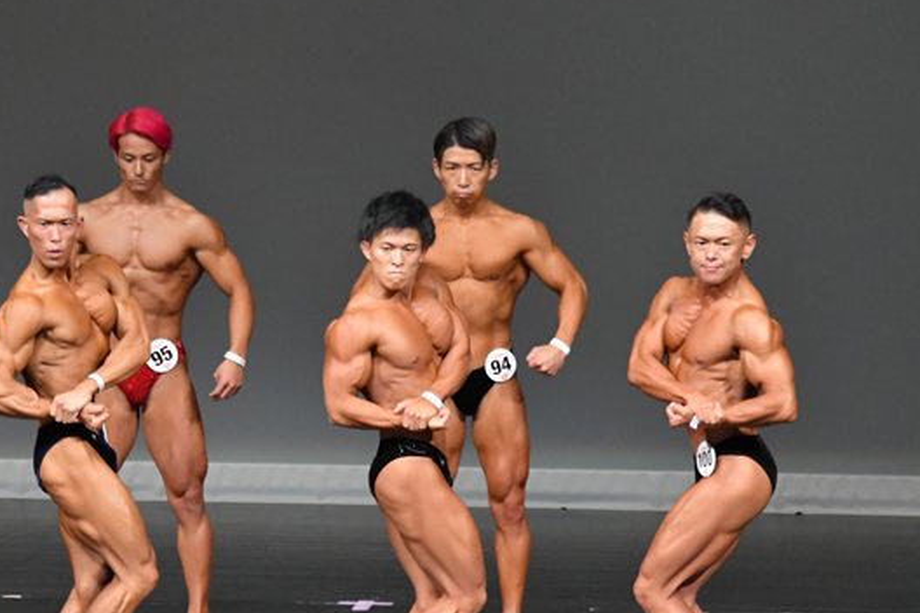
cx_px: 271
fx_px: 10119
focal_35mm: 396
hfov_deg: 5.2
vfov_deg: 3.5
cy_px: 397
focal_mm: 180
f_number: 5.6
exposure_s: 1/400
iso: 5000
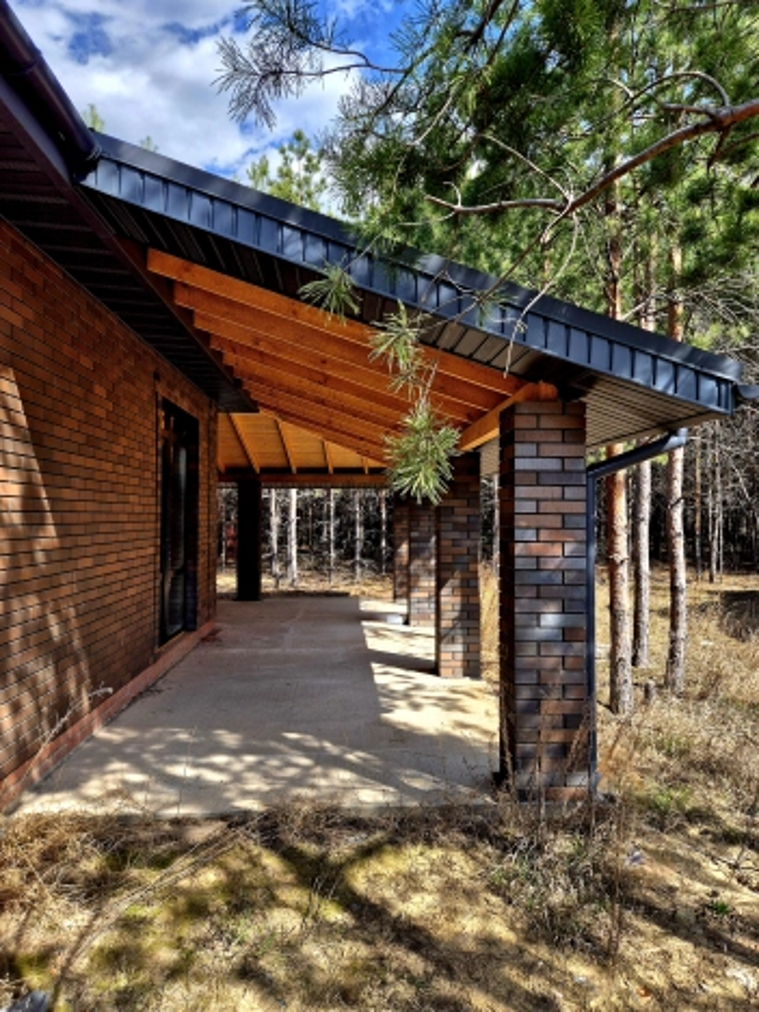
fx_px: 672
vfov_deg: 73.9
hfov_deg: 58.9
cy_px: 506
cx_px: 380
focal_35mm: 23
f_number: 1.8
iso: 25
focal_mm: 5.4
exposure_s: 1/1250
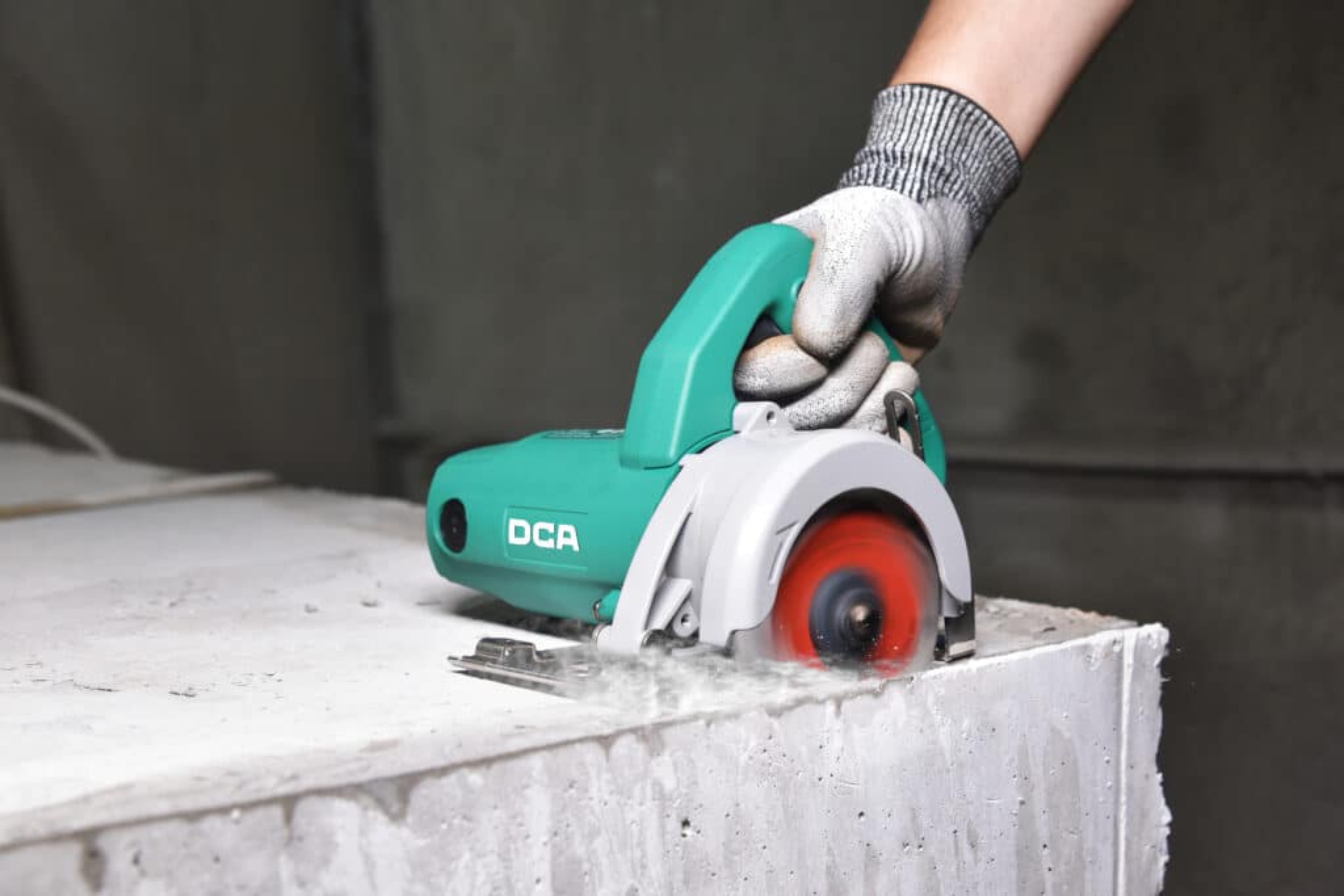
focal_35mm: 50
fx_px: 1867
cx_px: 672
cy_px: 448
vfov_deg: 27.0
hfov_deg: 39.6
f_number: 5.6
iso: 1000
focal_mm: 50
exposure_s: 1/100
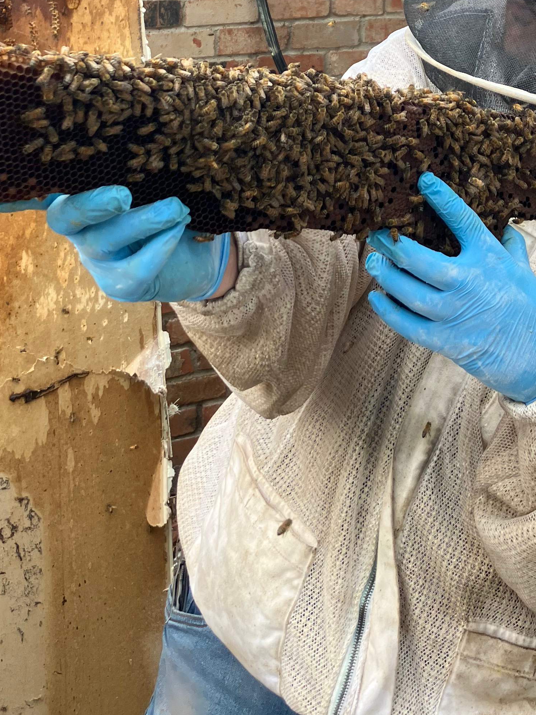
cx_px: 325
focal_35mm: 57
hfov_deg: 25.6
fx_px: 1177
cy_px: 30
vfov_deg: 31.7
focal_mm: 3.99
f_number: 1.8
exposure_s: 1/165
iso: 32
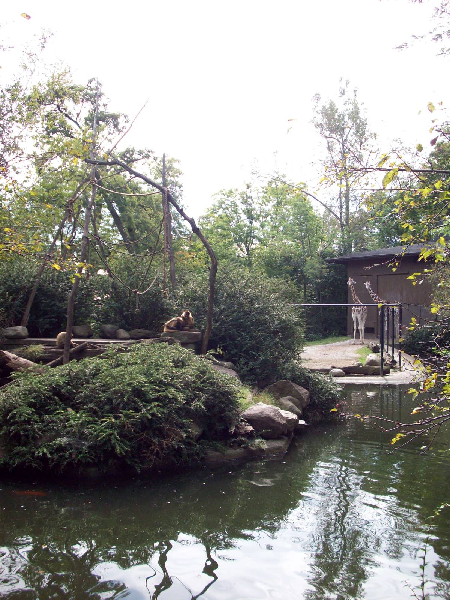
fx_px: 641
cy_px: 300
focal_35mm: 37
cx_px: 225
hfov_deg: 38.7
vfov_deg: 50.1
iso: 80
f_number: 2.8
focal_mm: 6.2
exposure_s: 1/406
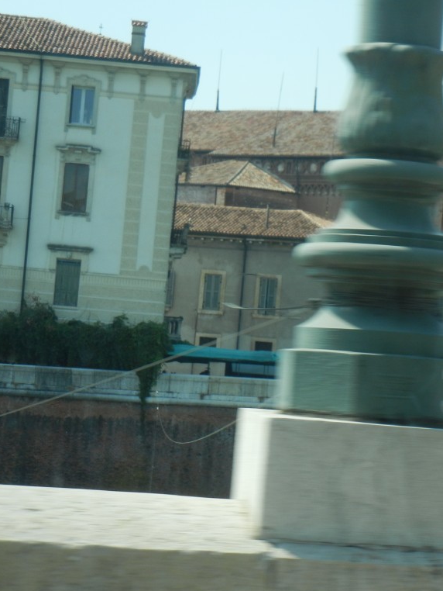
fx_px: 2336
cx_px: 350
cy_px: 297
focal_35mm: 137
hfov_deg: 10.8
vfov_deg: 14.4
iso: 160
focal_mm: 18.3
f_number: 4.5
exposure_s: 1/527
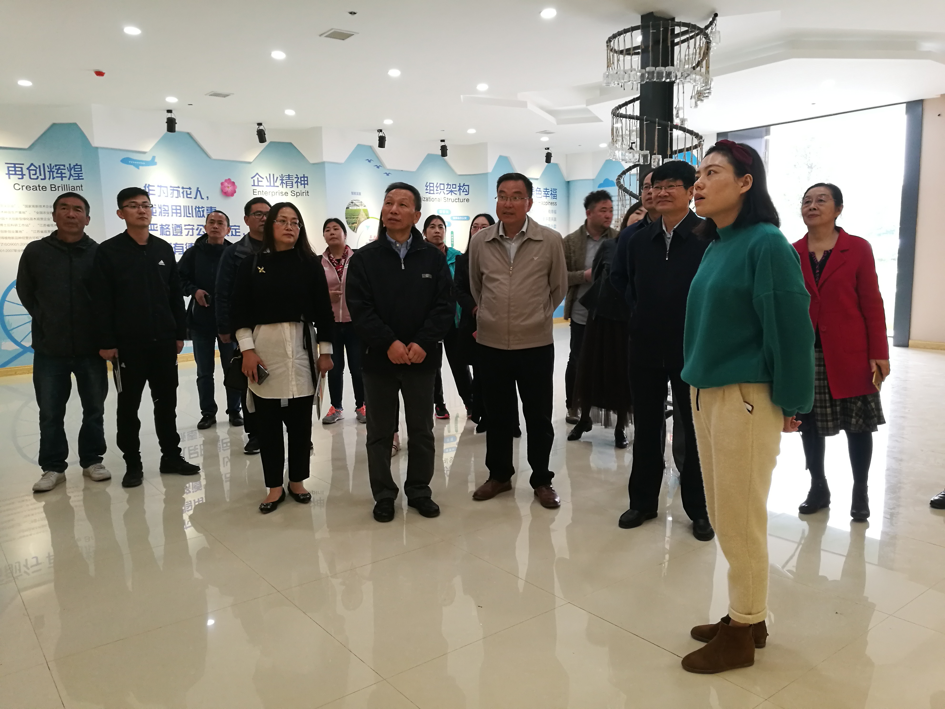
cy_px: 354
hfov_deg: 65.3
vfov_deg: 51.4
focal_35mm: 27
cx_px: 472
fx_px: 737
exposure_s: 1/50
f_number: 2.2
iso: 160
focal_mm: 4.5
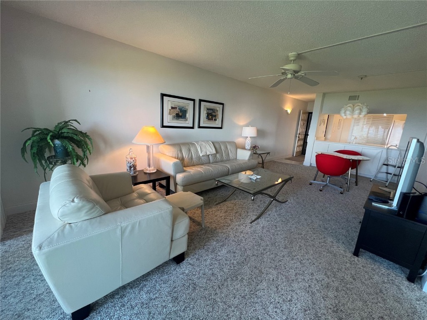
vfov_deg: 89.9
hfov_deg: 106.2
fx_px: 160
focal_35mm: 13
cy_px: 160
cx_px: 214
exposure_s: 1/120
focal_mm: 1.57
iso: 200
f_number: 1.8
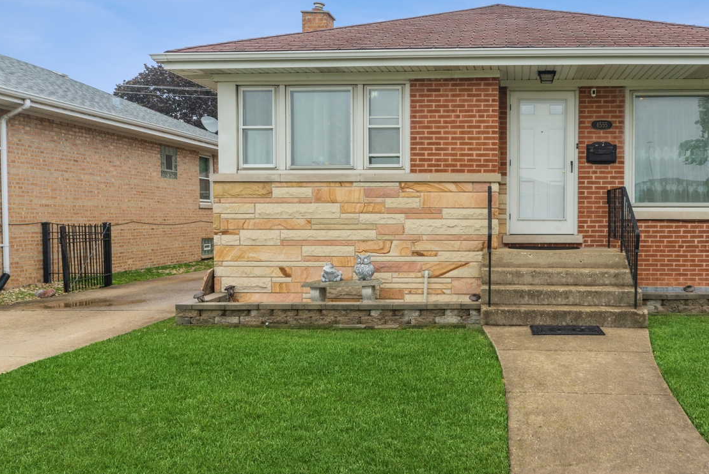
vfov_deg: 37.9
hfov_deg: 53.2
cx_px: 480
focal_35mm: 35
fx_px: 690
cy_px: 255
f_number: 8
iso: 400
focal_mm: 24
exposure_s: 1/160
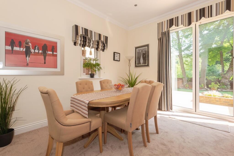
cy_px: 78
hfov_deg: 96.7
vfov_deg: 73.8
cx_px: 117
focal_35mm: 16
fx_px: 104
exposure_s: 1/30
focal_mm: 16
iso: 200
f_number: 8
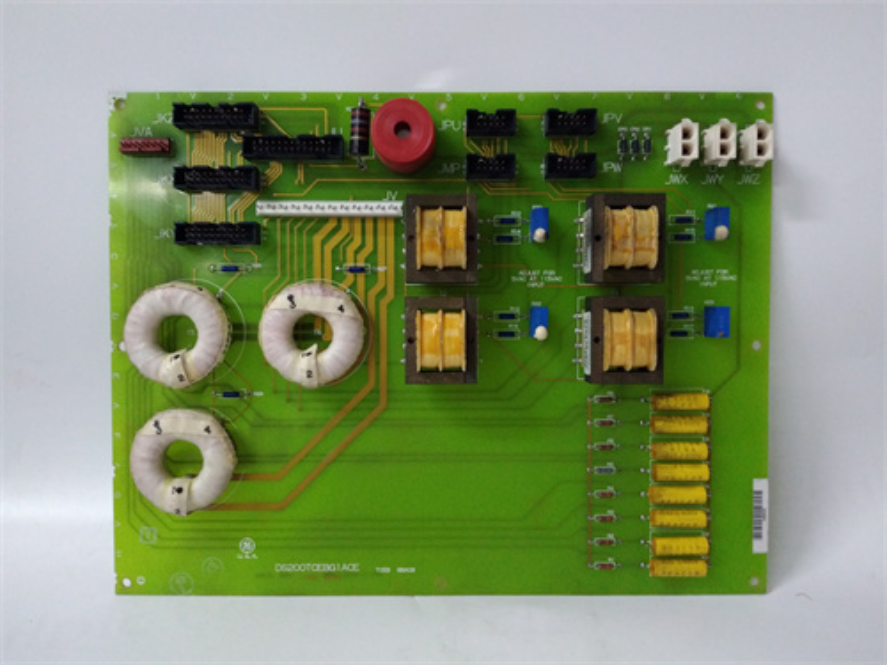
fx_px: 692
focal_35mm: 27
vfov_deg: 51.4
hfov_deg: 65.3
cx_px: 444
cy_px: 332
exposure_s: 1/33
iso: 548
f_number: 2
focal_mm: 3.79
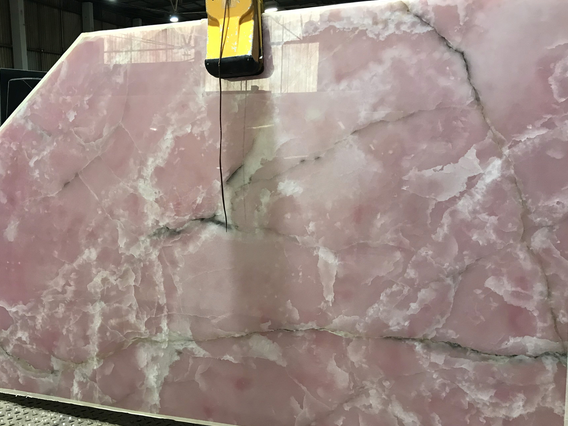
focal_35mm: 33
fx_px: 542
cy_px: 200
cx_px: 248
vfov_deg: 42.9
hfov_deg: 55.2
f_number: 1.8
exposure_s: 1/17
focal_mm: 3.99
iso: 50
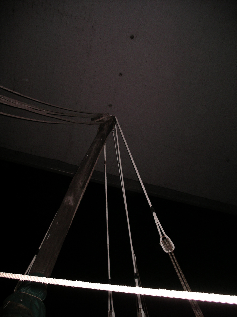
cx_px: 118
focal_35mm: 37
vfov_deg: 50.1
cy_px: 158
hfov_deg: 38.7
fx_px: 338
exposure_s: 1/40
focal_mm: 7.8
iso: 200
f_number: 2.8
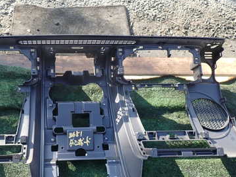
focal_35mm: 42
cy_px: 77
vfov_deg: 34.3
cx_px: 71
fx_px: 286
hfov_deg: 43.9
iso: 100
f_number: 2.8
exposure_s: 1/160
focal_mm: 4.5
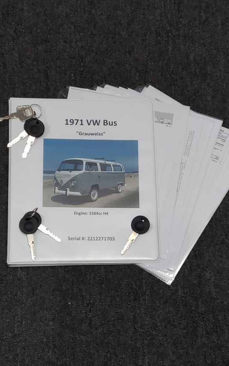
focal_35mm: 72
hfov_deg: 18.1
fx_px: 719
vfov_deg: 28.6
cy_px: 185
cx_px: 116
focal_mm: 5.88
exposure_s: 1/120
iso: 300
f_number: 2.4
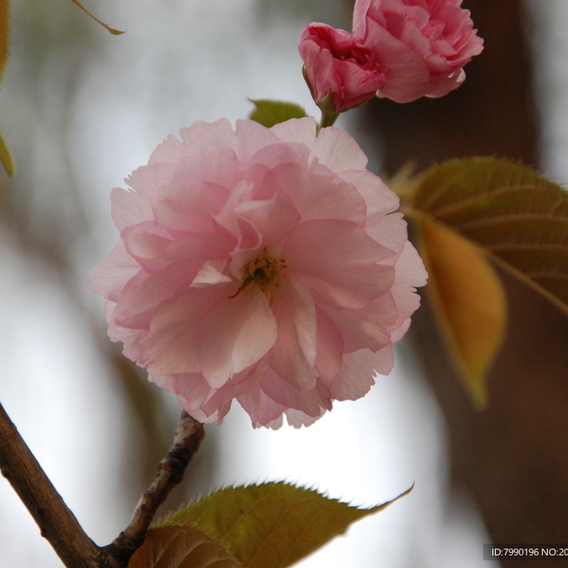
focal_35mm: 203
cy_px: 283
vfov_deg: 8.6
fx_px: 3762
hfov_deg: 8.6
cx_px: 247
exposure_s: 1/60
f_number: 5.6
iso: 800
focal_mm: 105
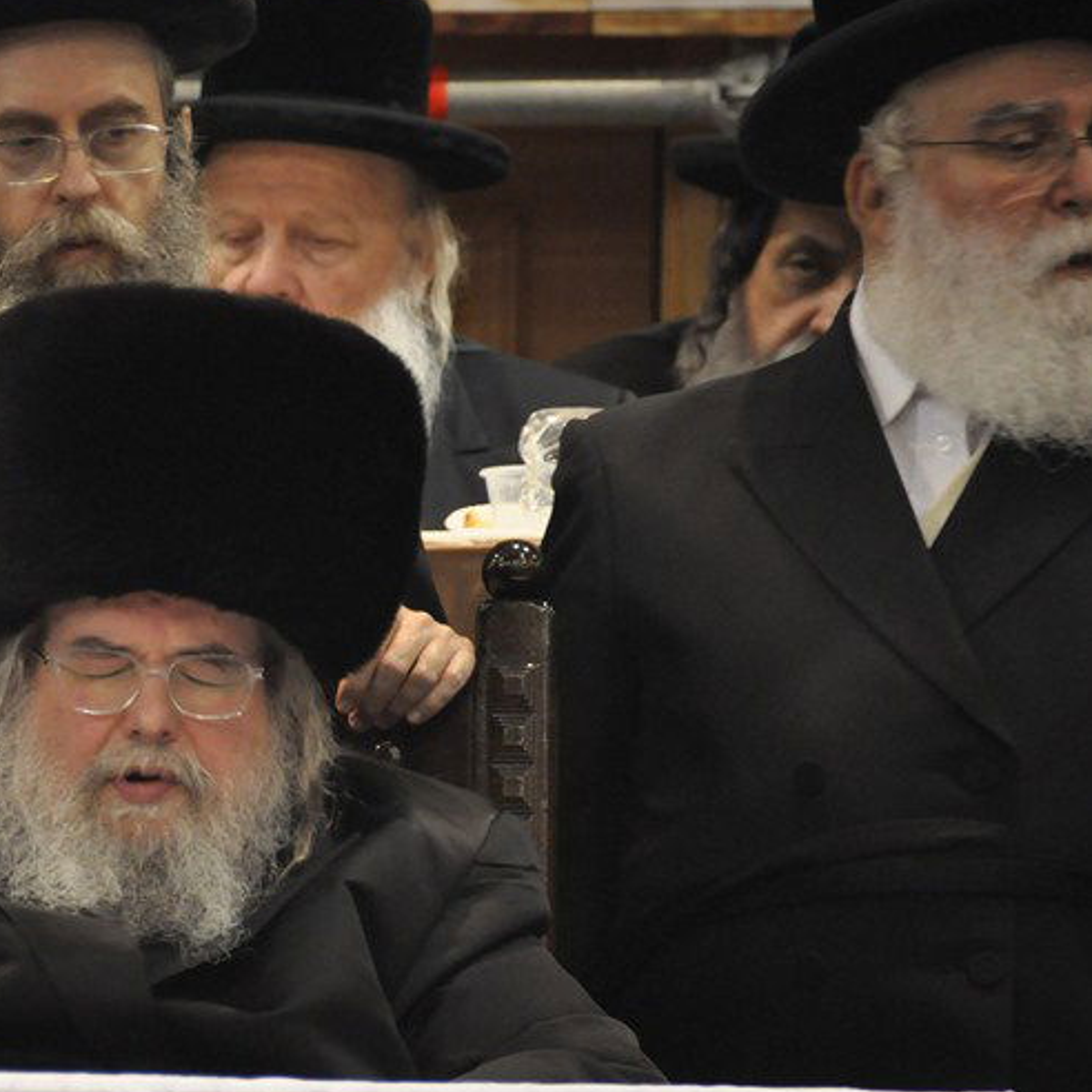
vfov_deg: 2.8
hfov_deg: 2.8
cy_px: 526
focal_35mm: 629
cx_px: 98
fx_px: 22449
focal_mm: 270
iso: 1600
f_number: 5.6
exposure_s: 1/50
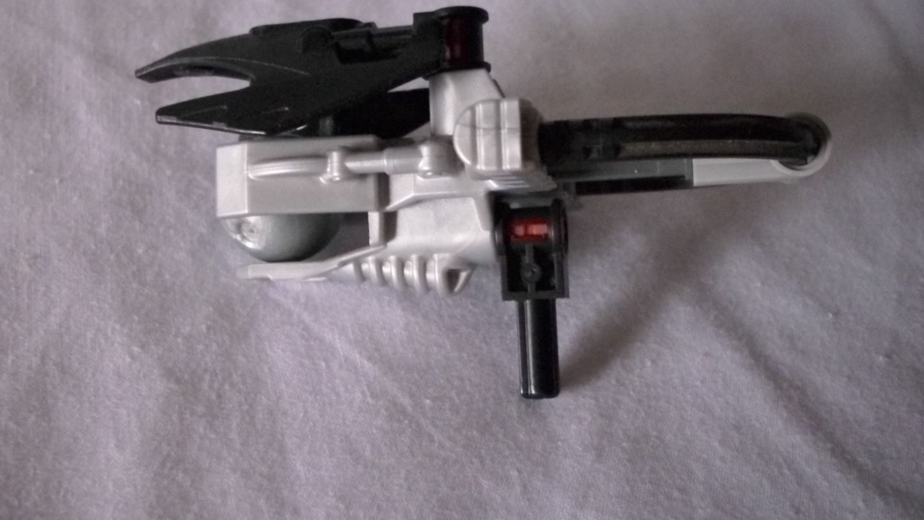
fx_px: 931
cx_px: 441
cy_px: 176
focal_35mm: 38
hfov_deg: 52.8
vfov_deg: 31.0
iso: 400
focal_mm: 6.2
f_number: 2.8
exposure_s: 1/60
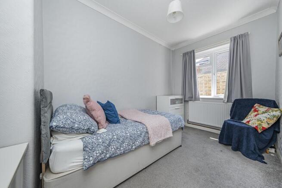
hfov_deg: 112.6
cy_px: 94
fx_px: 94
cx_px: 141
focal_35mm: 12
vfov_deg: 90.0
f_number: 9
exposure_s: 1/50
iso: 320
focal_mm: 12
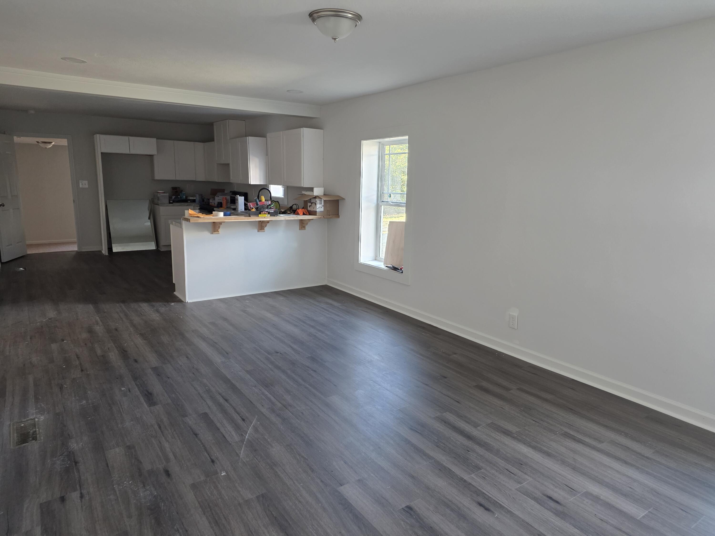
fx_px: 475
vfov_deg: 58.9
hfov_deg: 73.9
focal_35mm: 23
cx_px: 358
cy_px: 268
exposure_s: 1/120
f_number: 1.7
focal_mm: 6.25
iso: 400
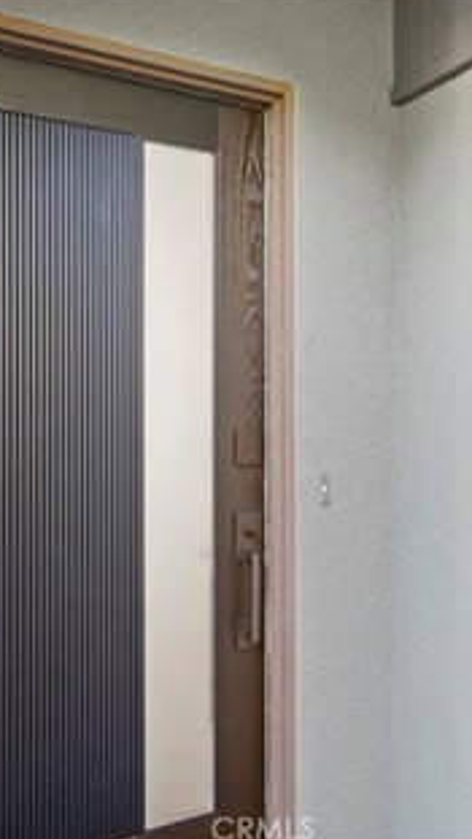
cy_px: 415
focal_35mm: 34
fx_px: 756
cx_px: 305
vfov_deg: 58.0
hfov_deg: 34.4
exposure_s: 1/10
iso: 6400
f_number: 9
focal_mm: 21
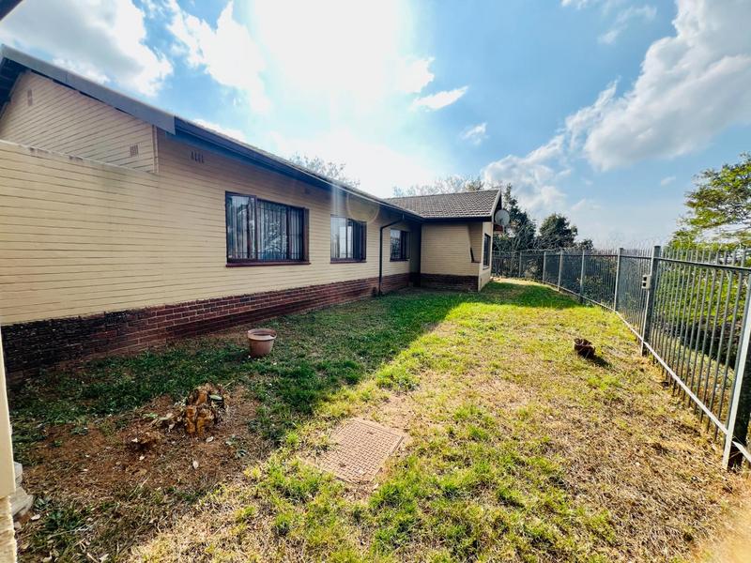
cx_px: 376
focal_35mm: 13
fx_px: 282
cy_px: 282
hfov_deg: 106.2
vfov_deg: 89.9
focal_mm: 1.57
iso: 32
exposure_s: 1/570
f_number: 1.8
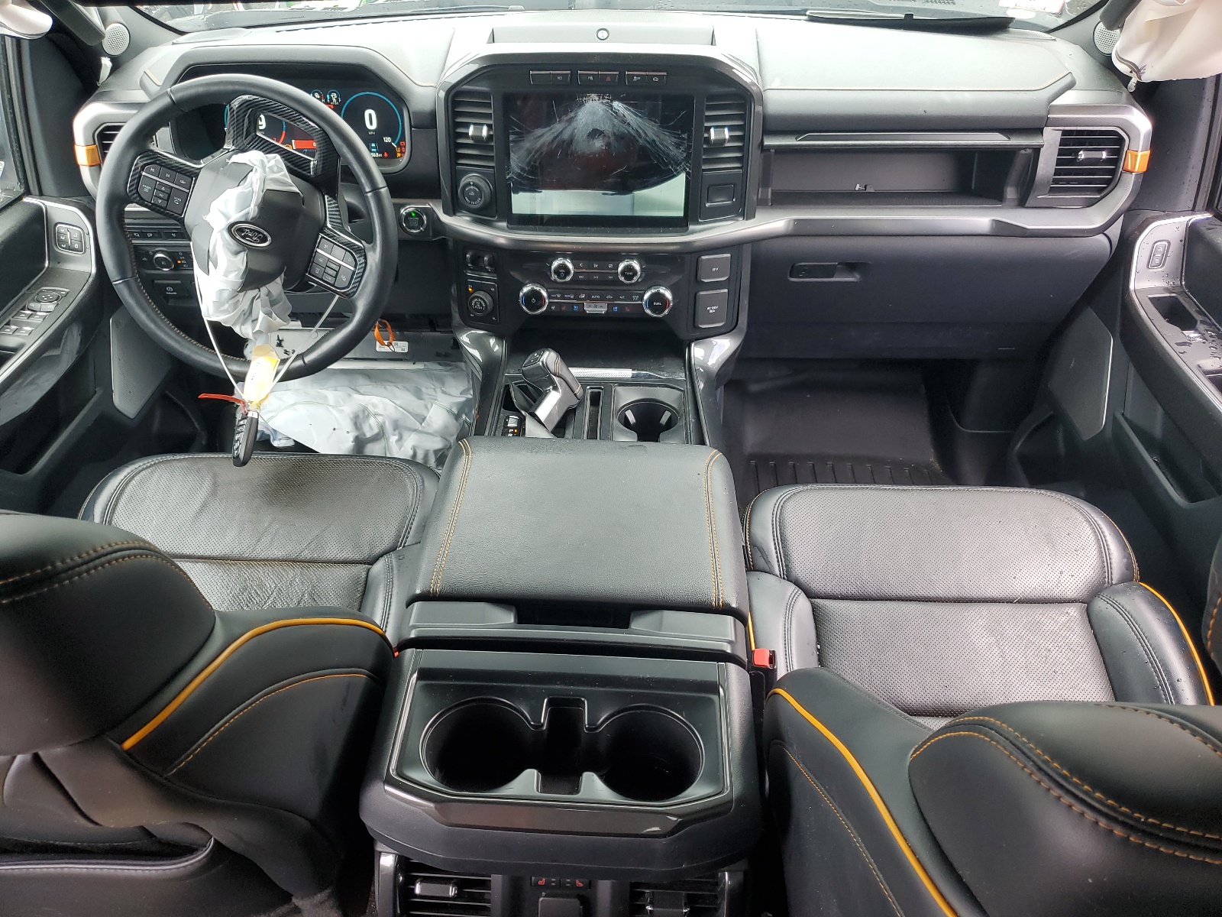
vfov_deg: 53.1
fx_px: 918
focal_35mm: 26
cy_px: 458
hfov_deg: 67.3
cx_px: 611
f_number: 1.5
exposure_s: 1/120
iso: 58
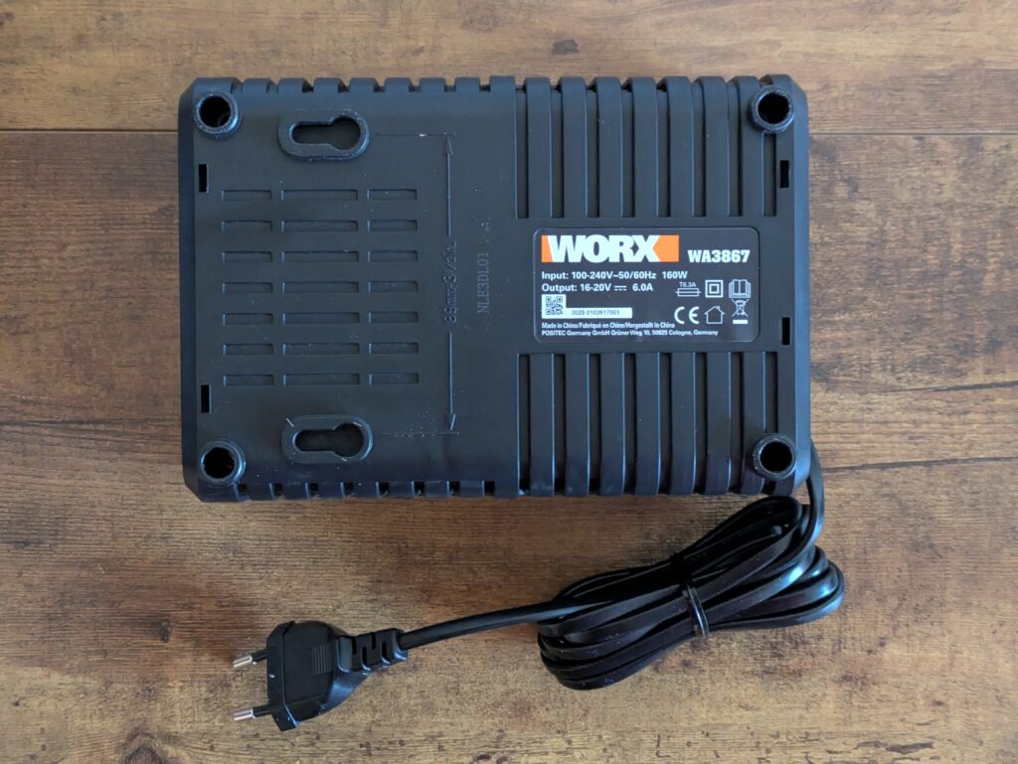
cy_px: 382
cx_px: 509
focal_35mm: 51
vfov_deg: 28.6
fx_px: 1501
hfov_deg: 37.5
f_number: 1.89
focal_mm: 5.43
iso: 904
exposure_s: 1/16.7
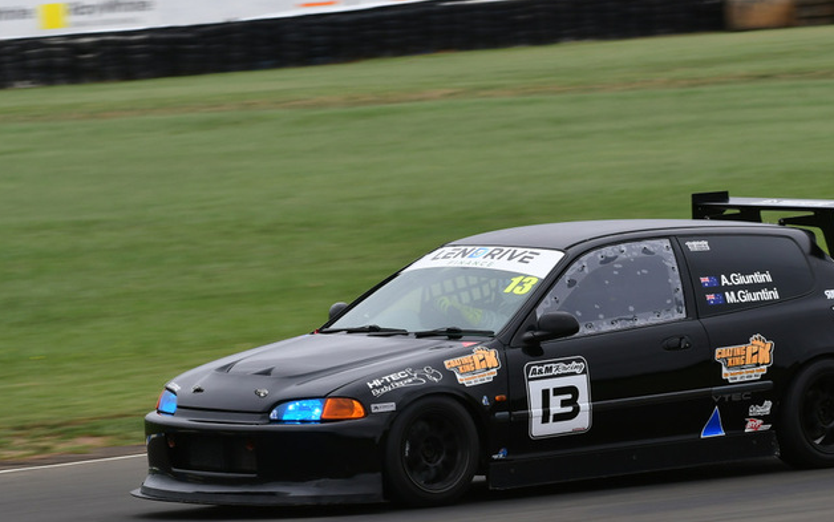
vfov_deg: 3.2
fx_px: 9300
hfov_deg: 5.1
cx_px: 507
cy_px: 240
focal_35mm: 409
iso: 320
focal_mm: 210
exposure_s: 1/320
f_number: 10
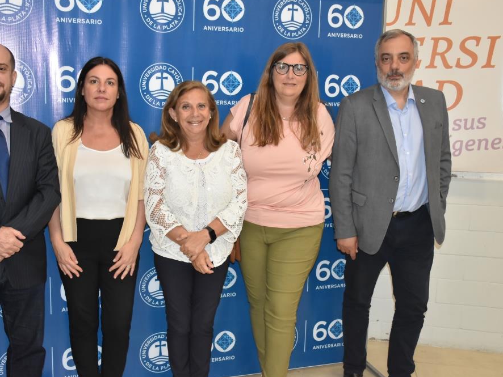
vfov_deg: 36.0
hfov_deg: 46.6
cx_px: 214
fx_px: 581
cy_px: 187
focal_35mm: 40
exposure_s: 1/80
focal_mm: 24
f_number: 5.6
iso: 1600
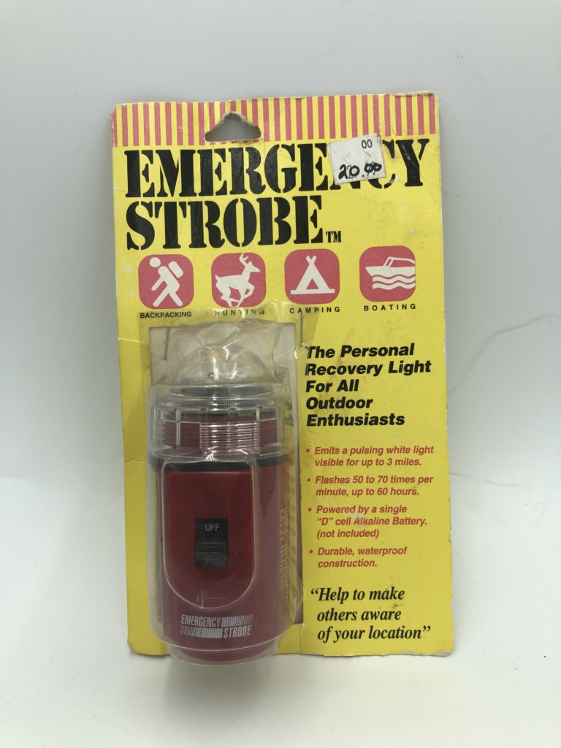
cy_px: 374
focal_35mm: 28
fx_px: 605
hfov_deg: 49.7
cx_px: 280
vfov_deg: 63.4
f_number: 1.8
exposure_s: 1/823
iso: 20
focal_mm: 3.99
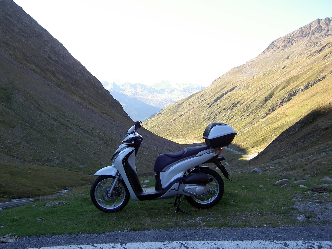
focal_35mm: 34
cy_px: 124
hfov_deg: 54.0
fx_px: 326
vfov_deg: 41.8
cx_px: 166
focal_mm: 5.6
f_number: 2.8
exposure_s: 1/200
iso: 50
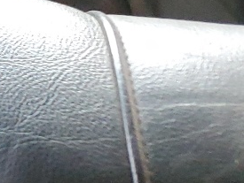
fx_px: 1066
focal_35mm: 151
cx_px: -423
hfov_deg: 10.4
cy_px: -188
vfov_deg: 9.2
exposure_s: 1/60.2
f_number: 1.5
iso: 243
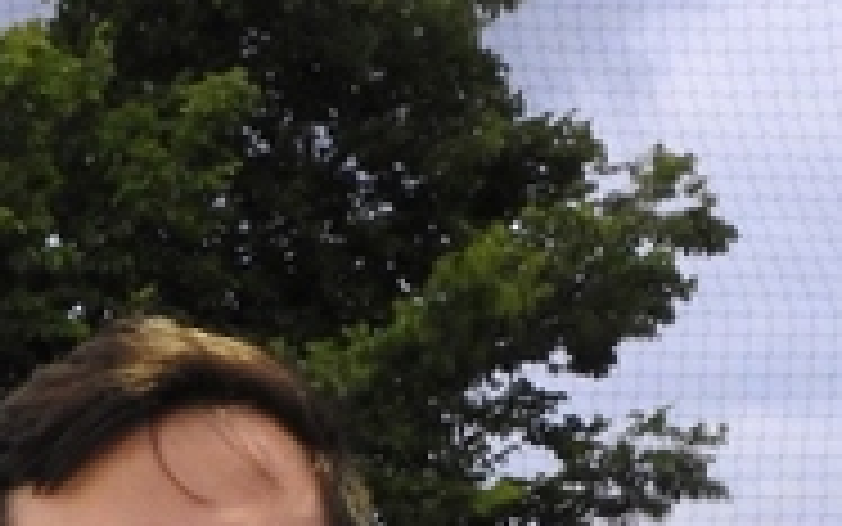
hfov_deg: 18.3
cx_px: 81
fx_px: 2571
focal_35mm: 112
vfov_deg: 10.8
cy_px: 1007
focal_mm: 5.9
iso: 800
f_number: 6.4
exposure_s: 1/8
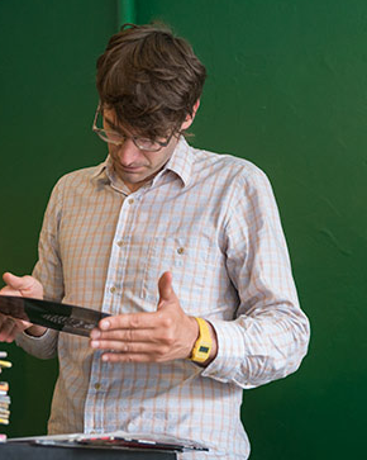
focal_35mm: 45
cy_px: 239
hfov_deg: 31.6
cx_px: 25
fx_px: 611
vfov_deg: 41.2
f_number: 3.3
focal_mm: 30
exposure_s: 1/180
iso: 1250
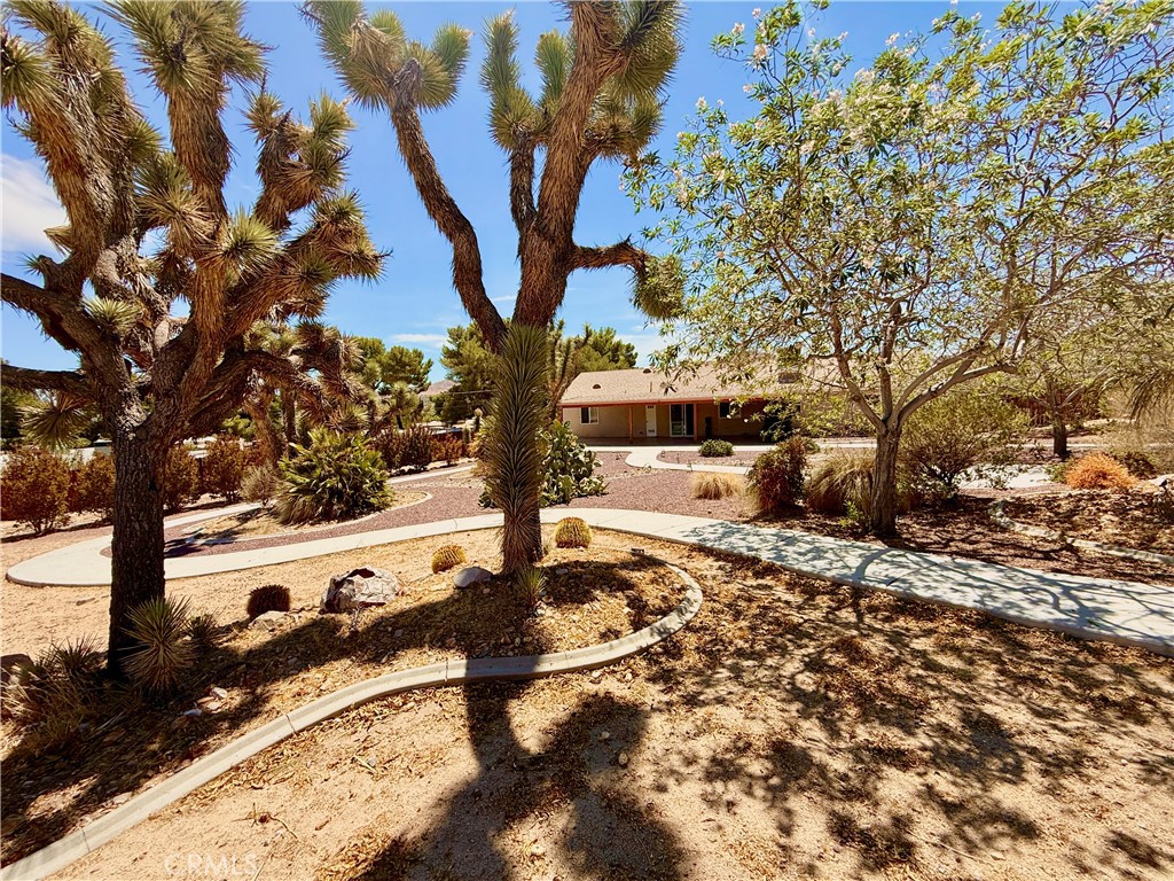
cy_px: 440
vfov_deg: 85.7
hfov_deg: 102.1
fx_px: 475
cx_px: 587
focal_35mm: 14
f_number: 2.2
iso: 50
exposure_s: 1/1961
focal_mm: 2.22
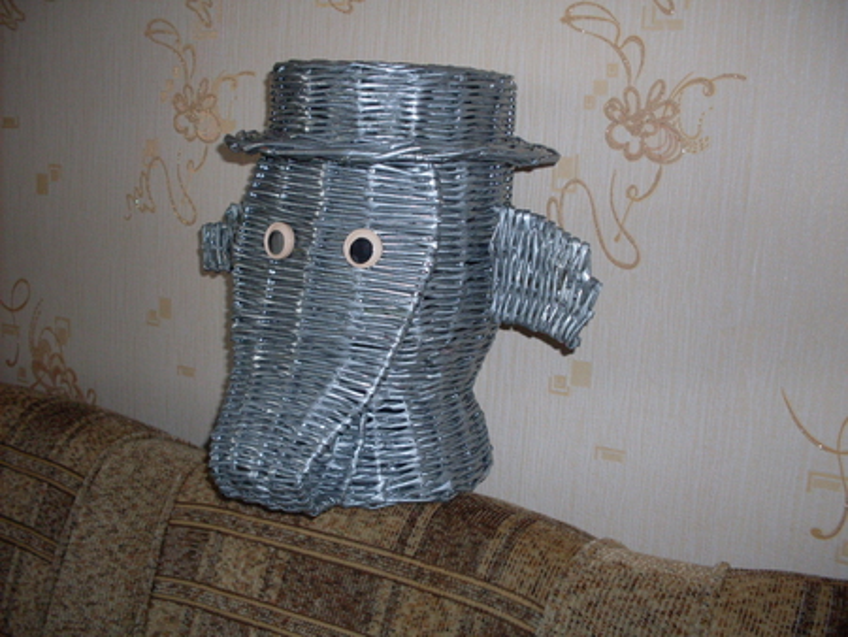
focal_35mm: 38
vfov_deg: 37.8
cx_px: 424
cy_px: 318
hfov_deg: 49.0
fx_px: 931
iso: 100
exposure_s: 1/45
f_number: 2.8
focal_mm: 6.3
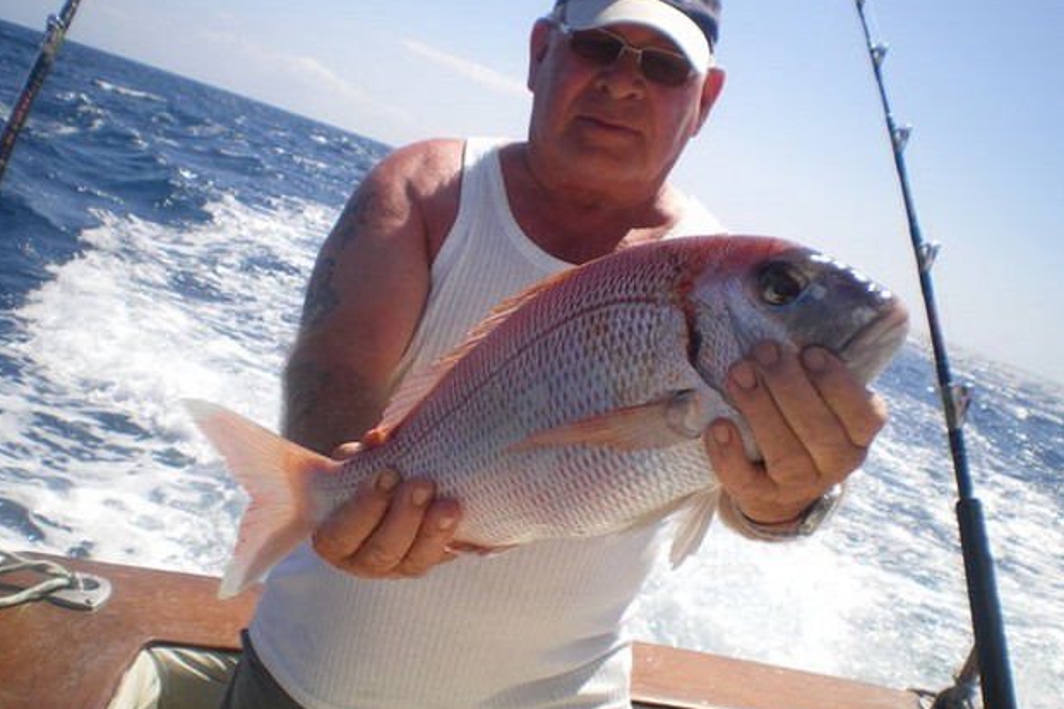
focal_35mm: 38
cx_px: 528
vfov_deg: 35.1
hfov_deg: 50.7
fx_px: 1123
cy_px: 366
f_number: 4.6
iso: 50
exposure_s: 1/500
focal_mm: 6.3
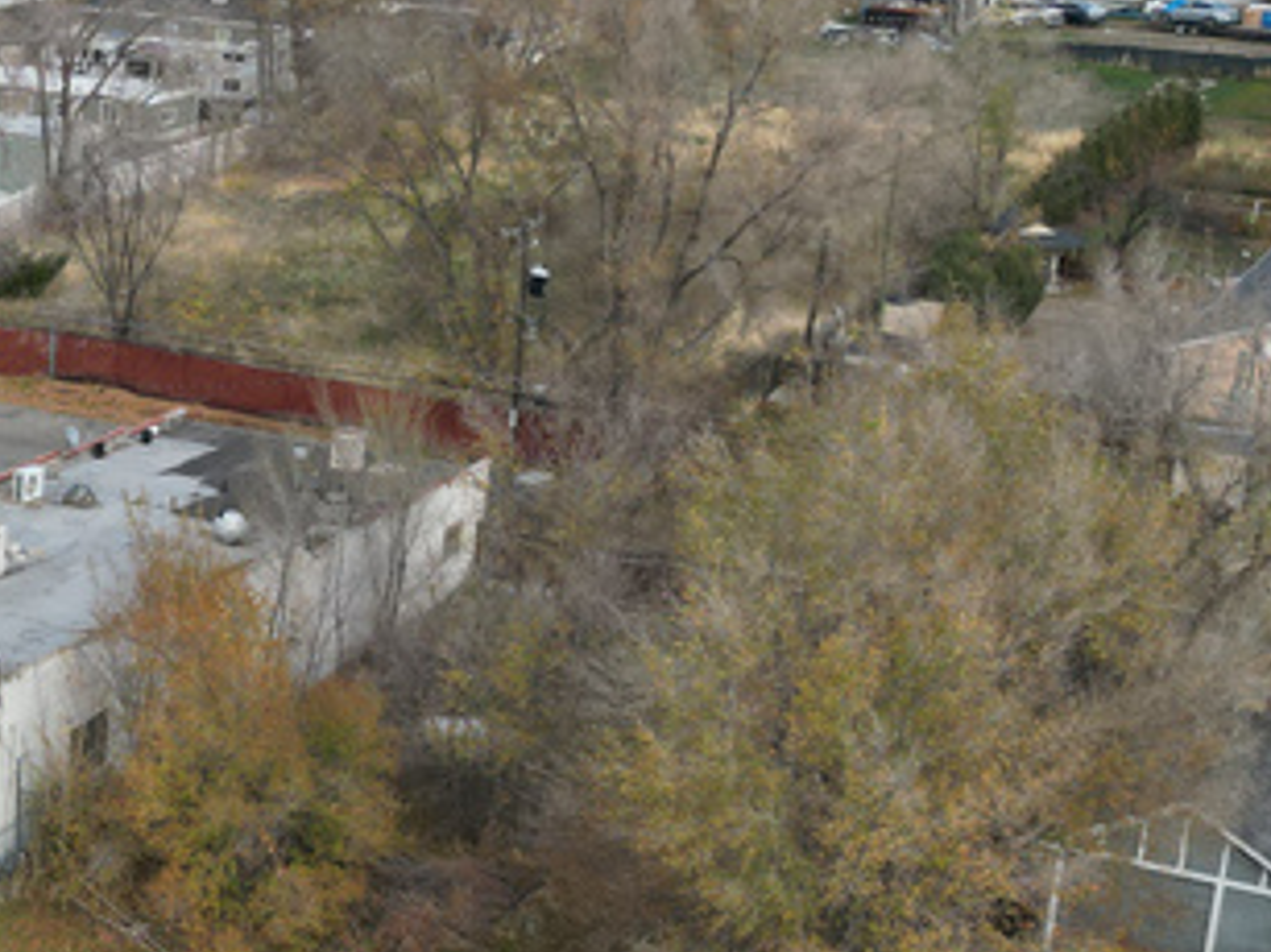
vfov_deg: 18.4
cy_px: 621
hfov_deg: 23.2
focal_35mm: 80
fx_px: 2936
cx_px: -54
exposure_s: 1/1600
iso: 200
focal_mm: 6.72
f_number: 1.7
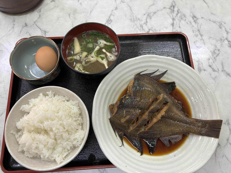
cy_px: 86
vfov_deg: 53.1
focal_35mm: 26
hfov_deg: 67.3
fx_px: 174
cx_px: 116
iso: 100
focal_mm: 5.96
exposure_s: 1/120
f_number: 1.6
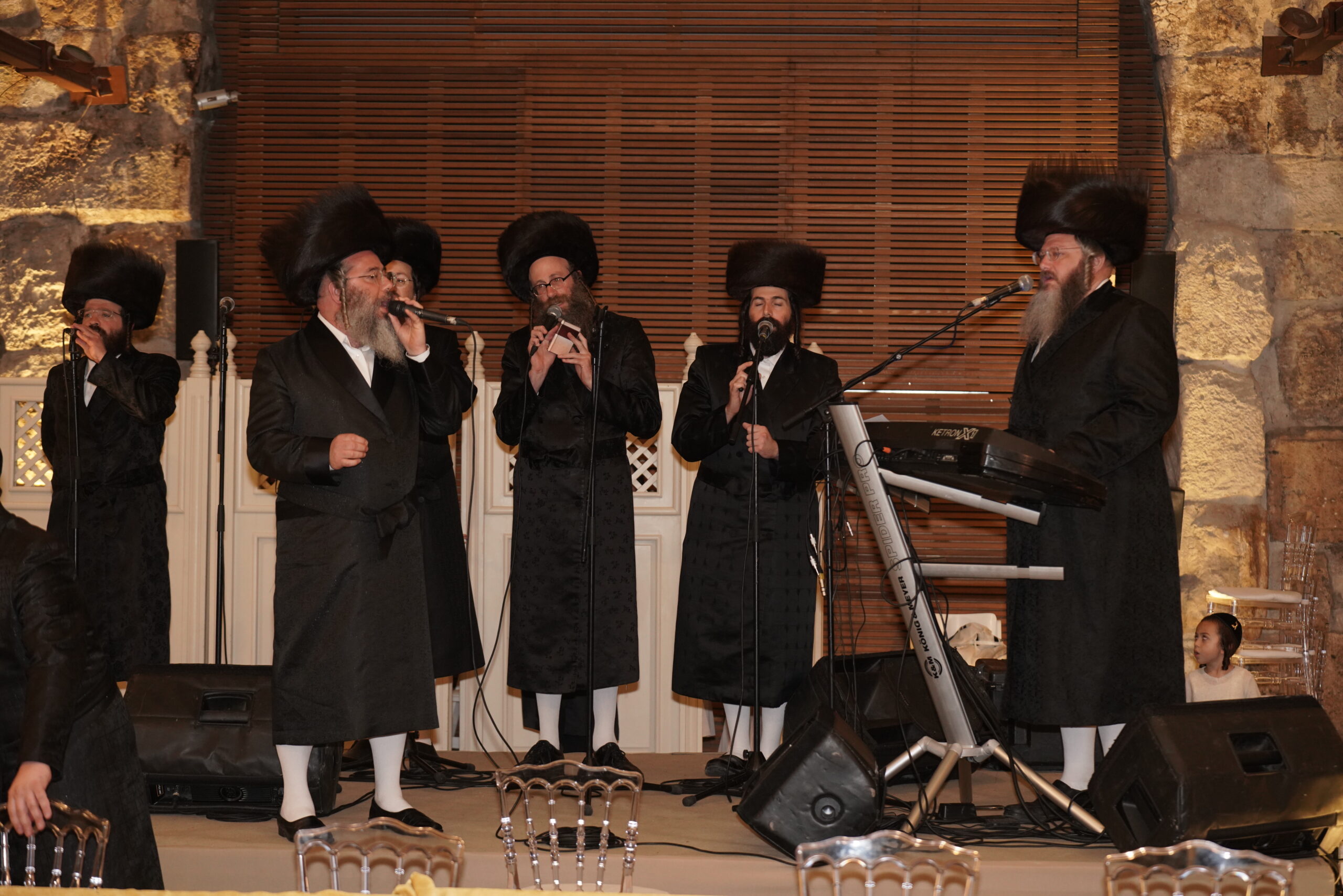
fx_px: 2612
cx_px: 672
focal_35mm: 70
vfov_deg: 19.5
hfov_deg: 28.8
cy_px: 448
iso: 2000
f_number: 3.5
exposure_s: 1/200
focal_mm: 70
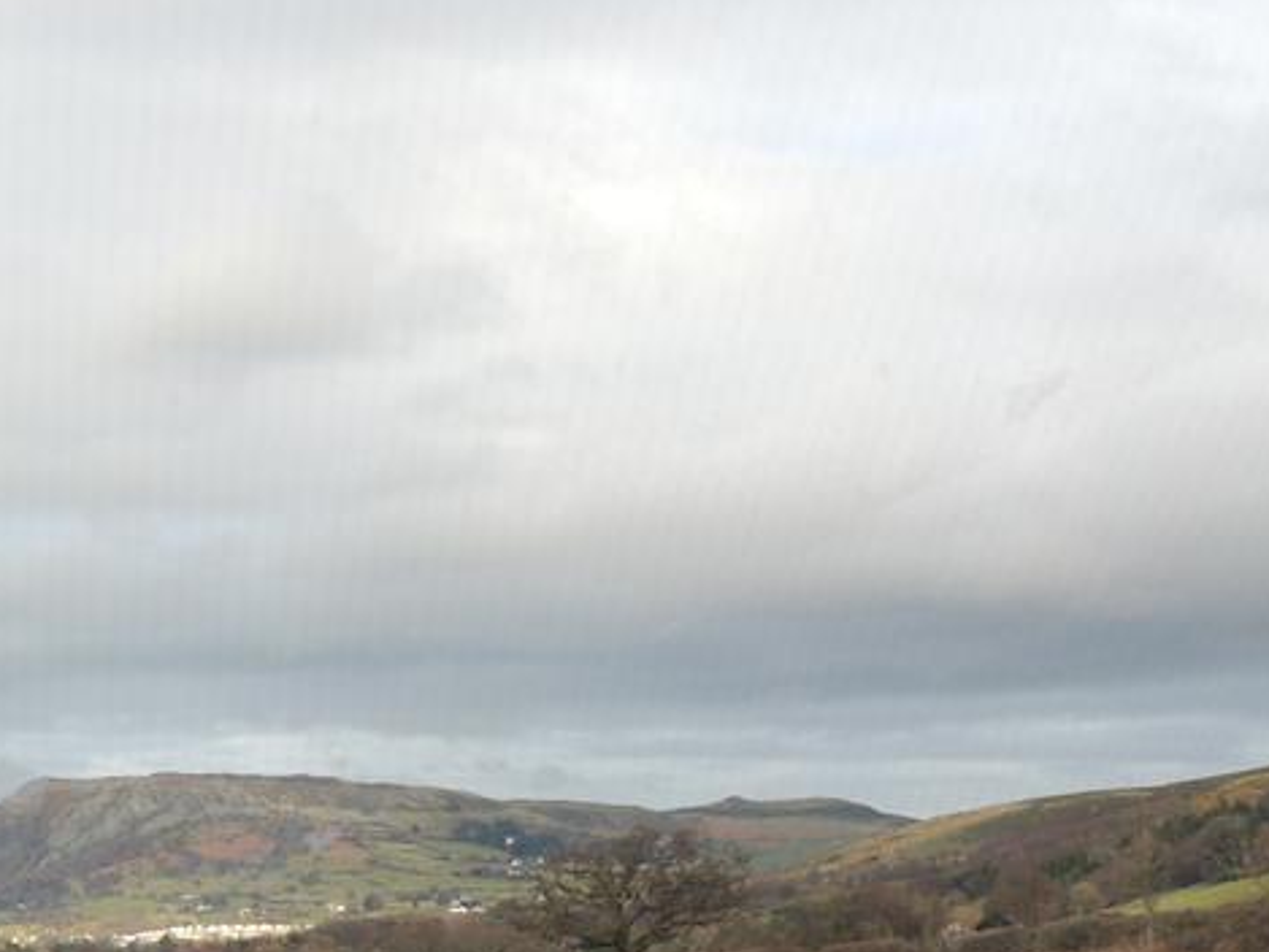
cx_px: -16
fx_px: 2640
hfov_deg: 25.6
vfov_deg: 20.2
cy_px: 752
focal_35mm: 72
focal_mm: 5.8
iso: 100
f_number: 3.2
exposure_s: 1/320
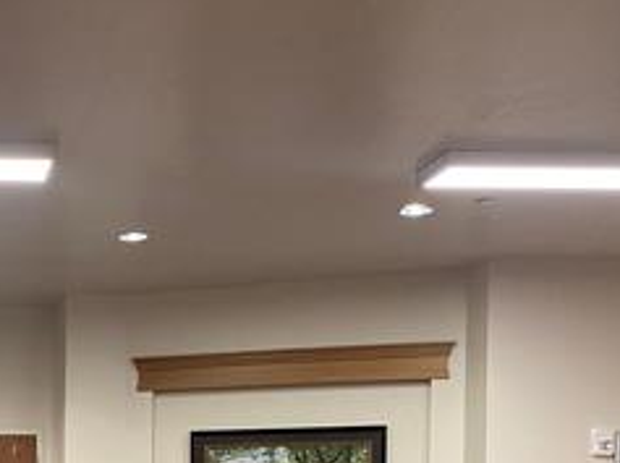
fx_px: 1216
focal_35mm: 68
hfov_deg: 26.9
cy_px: 555
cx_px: -7
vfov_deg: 20.2
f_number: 1.8
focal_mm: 4.25
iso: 200
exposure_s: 1/60
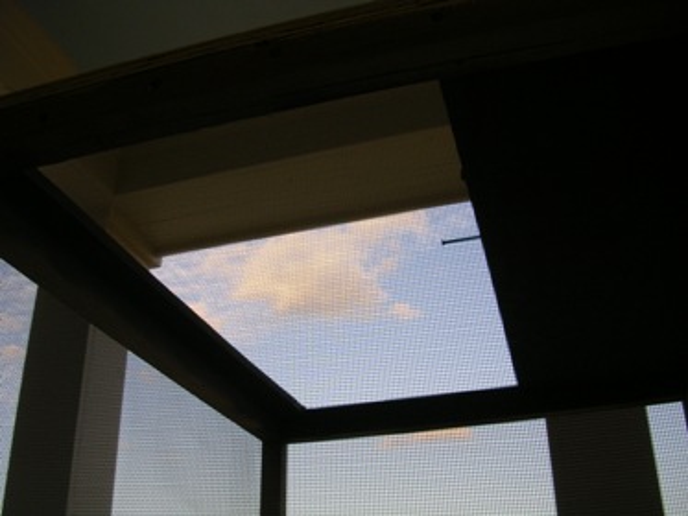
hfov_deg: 49.0
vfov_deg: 37.7
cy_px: 258
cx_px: 344
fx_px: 756
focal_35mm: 38
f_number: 2.8
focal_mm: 5.8
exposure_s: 1/286
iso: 50
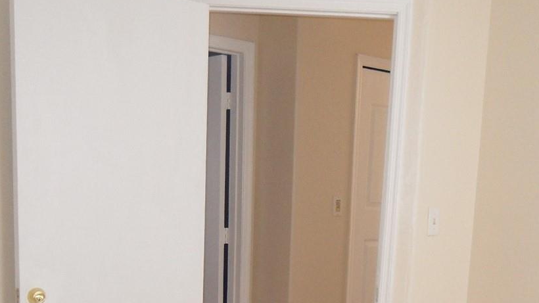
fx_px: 729
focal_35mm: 51
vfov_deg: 22.5
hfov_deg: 40.5
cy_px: 314
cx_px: 314
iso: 240
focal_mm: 4.3
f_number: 2.8
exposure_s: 1/45
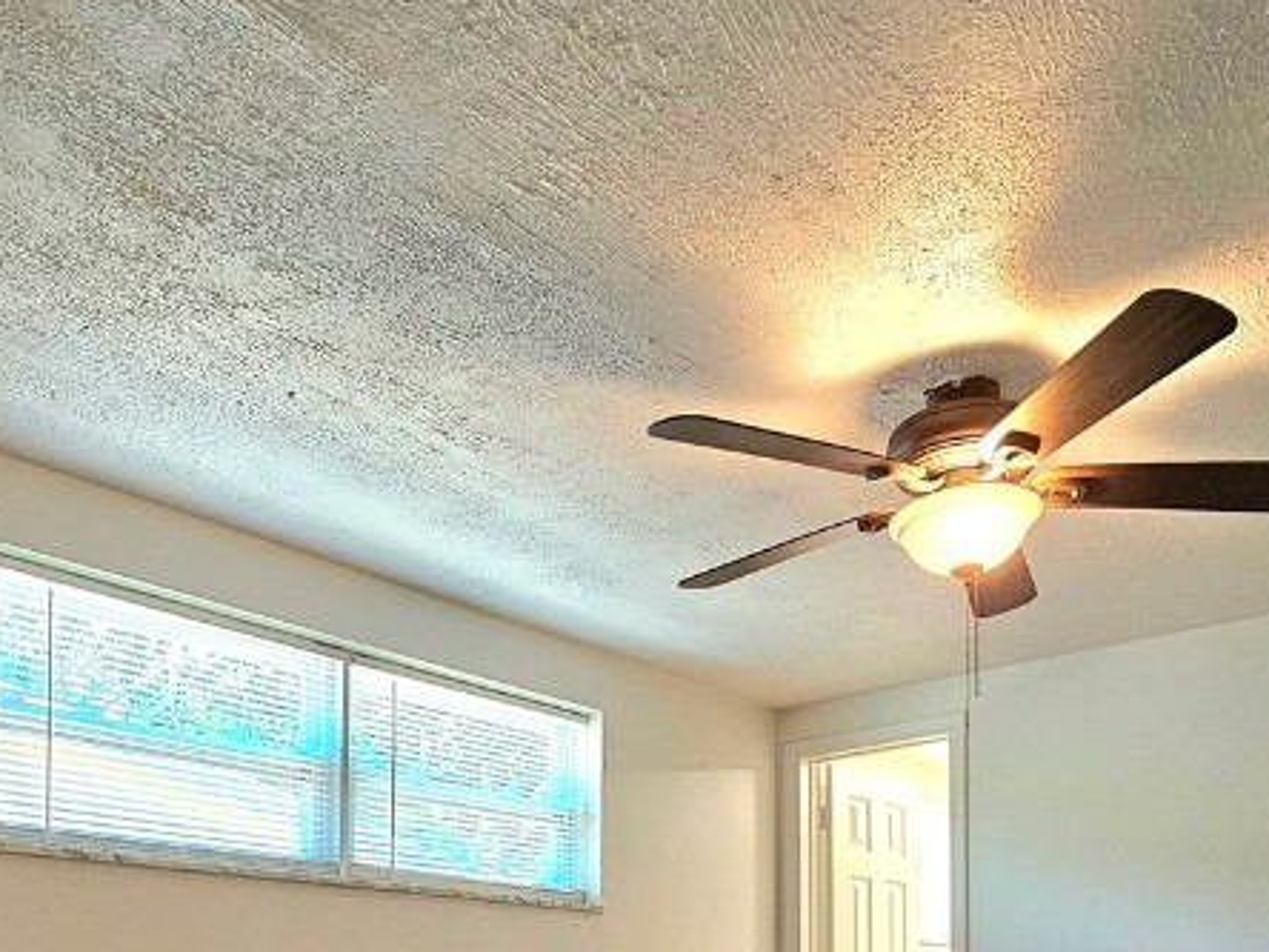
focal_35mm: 30
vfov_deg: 39.8
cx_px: 626
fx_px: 1100
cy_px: 998
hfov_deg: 60.0
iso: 250
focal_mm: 2.2
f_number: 2.2
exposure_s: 1/60.2
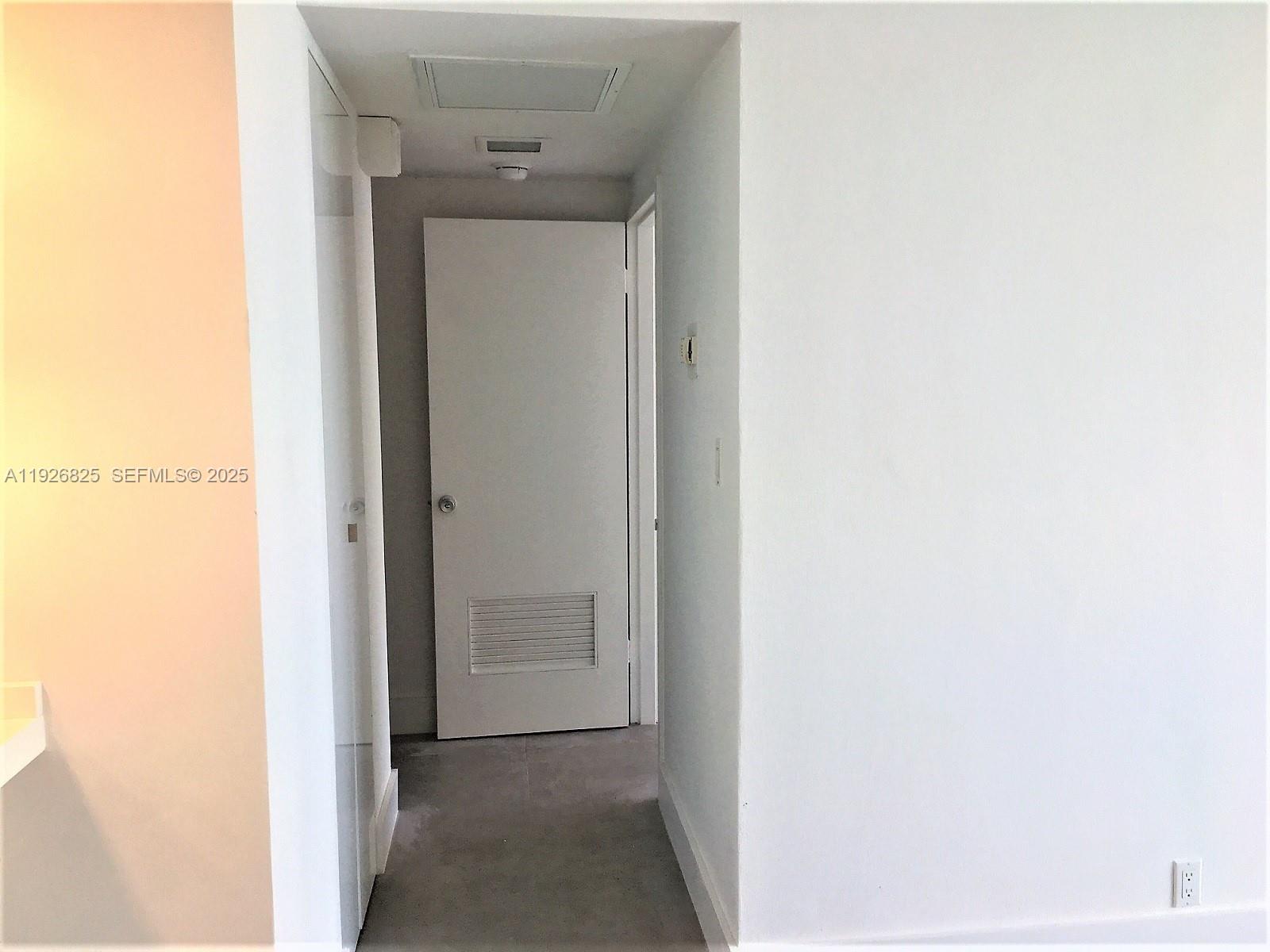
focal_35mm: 29
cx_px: 635
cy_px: 476
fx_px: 1064
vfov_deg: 48.2
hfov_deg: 61.7
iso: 32
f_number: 2.2
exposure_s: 1/60
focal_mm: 4.15
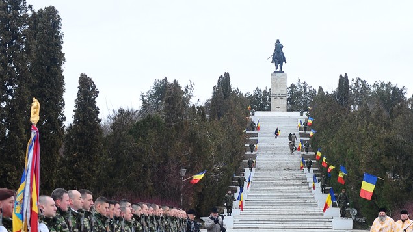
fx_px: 996
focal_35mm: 91
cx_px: 260
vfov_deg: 13.3
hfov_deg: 23.4
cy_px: 166
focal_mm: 46
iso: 1000
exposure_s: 1/500
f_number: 5.6
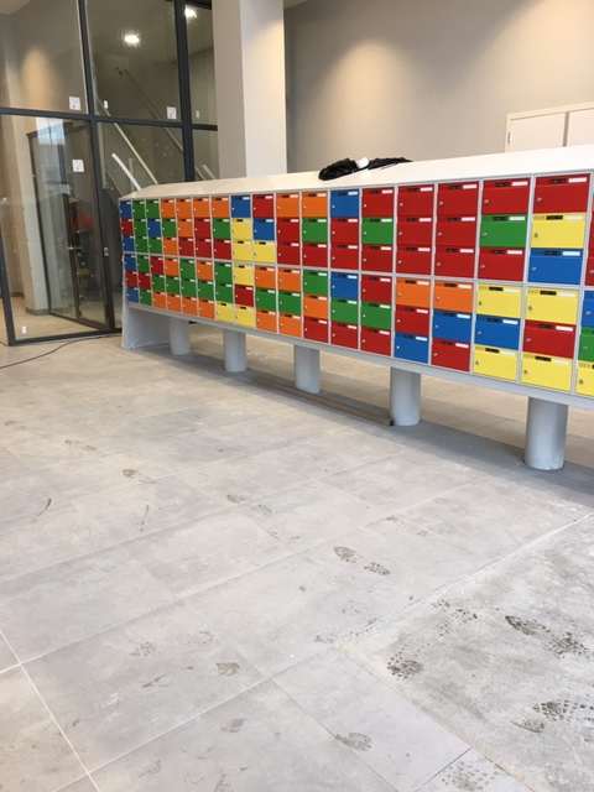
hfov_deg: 48.2
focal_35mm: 29
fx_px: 664
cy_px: 396
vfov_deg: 61.7
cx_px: 297
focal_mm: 4.15
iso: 32
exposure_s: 1/33
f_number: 2.2
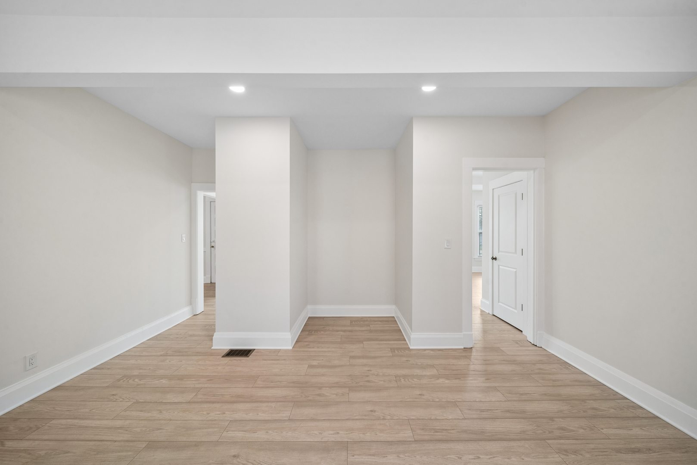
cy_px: 232
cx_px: 348
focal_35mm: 15
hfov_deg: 100.4
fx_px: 291
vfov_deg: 77.4
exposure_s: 1/30
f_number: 8
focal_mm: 15
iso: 400
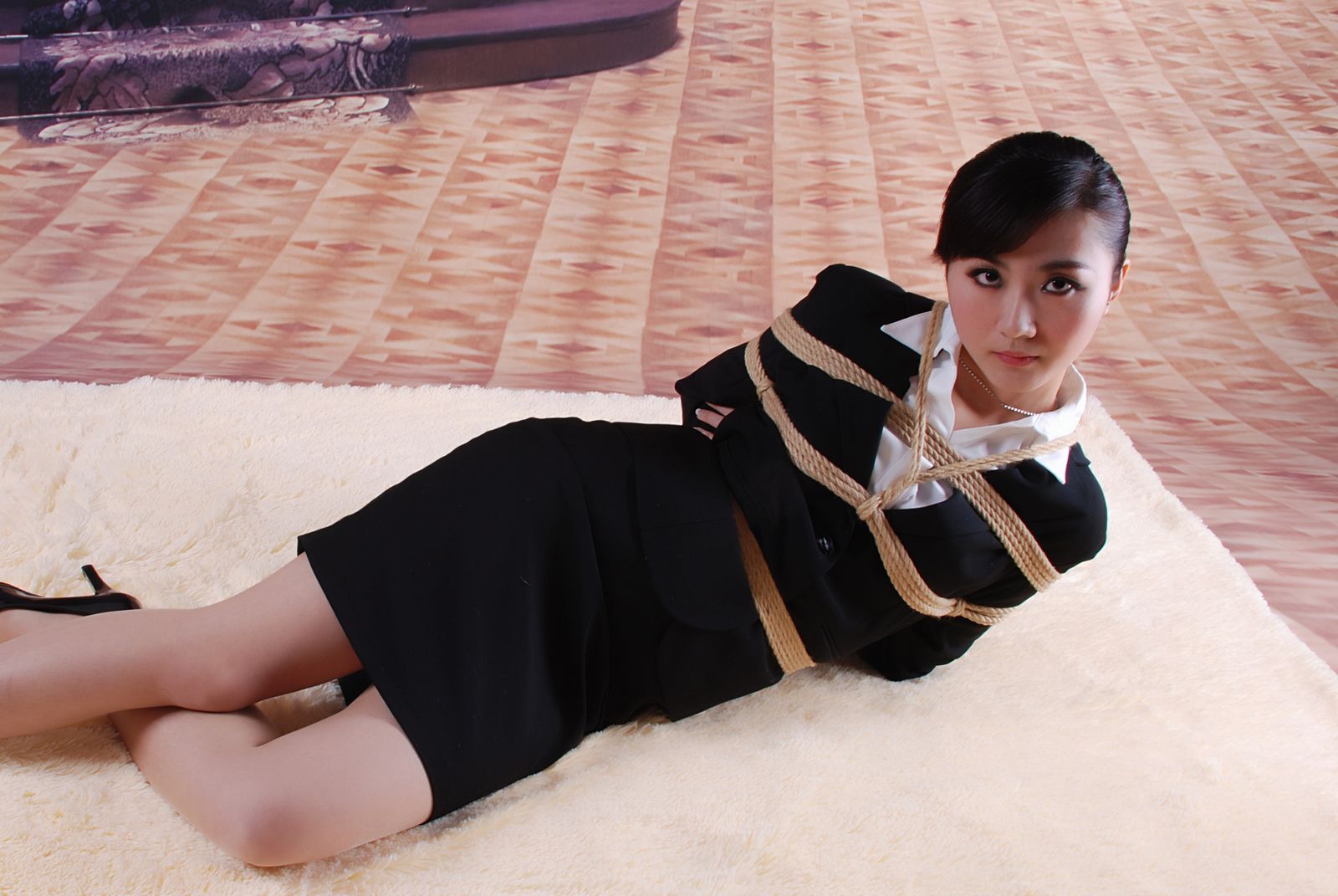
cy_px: 448
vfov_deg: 48.0
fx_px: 1005
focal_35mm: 27
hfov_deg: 67.3
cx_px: 669
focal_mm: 18
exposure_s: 1/8
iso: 100
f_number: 13
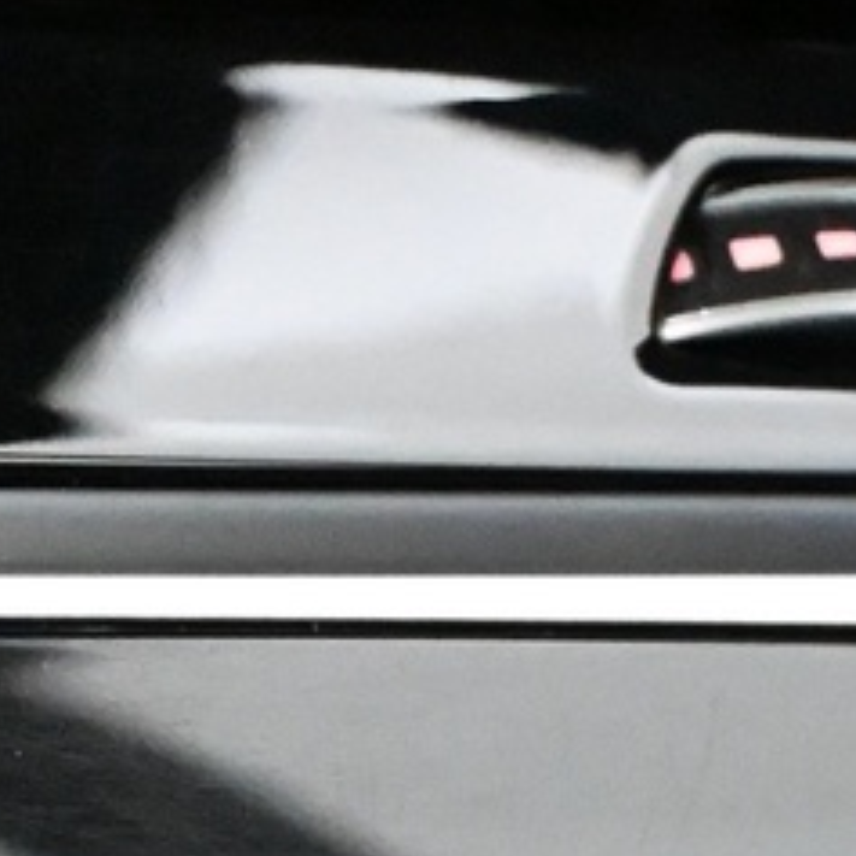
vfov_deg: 6.5
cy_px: 1112
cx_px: -368
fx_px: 7424
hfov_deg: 6.5
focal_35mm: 265
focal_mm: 30.5
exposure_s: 1/50
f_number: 4.8
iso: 12800
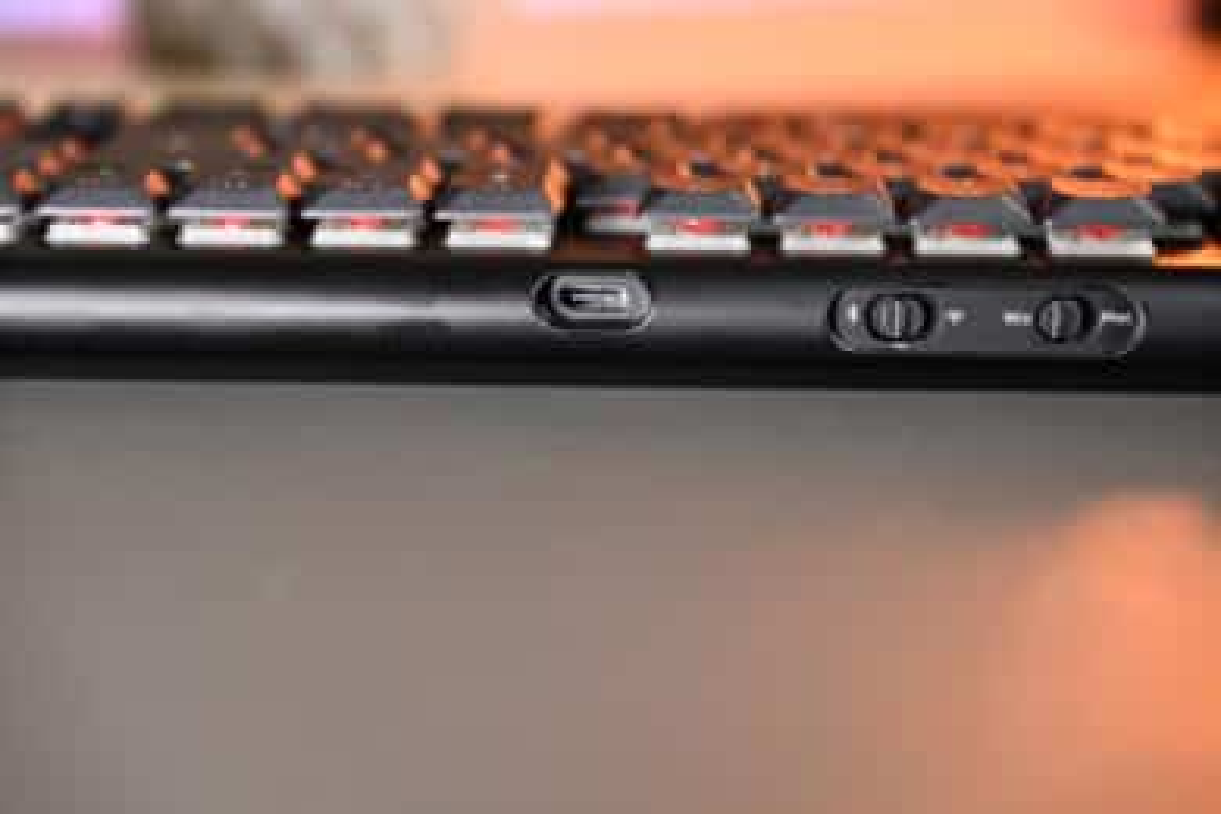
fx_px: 3459
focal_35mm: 102
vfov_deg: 13.4
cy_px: 407
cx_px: 610
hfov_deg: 20.0
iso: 1250
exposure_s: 1/125
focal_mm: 102
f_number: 5
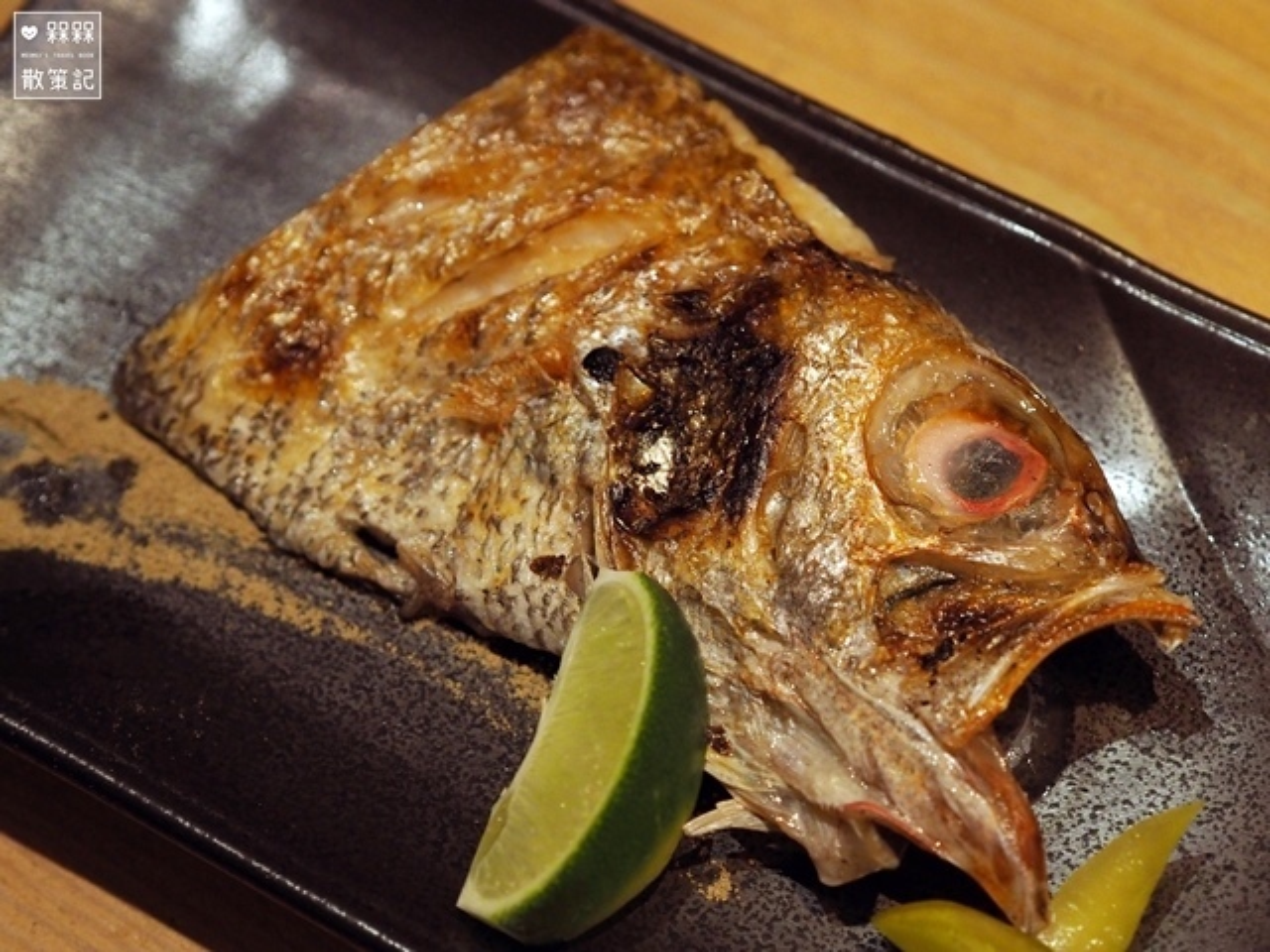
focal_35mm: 90
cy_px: 476
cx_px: 635
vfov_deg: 16.4
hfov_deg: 21.8
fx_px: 3302
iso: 1600
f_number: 2.8
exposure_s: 1/100
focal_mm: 45
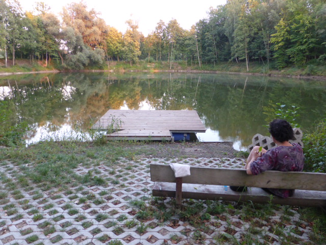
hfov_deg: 69.4
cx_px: 163
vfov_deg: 54.9
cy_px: 122
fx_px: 235
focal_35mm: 25
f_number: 3.3
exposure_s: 1/60
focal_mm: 4.3
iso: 400
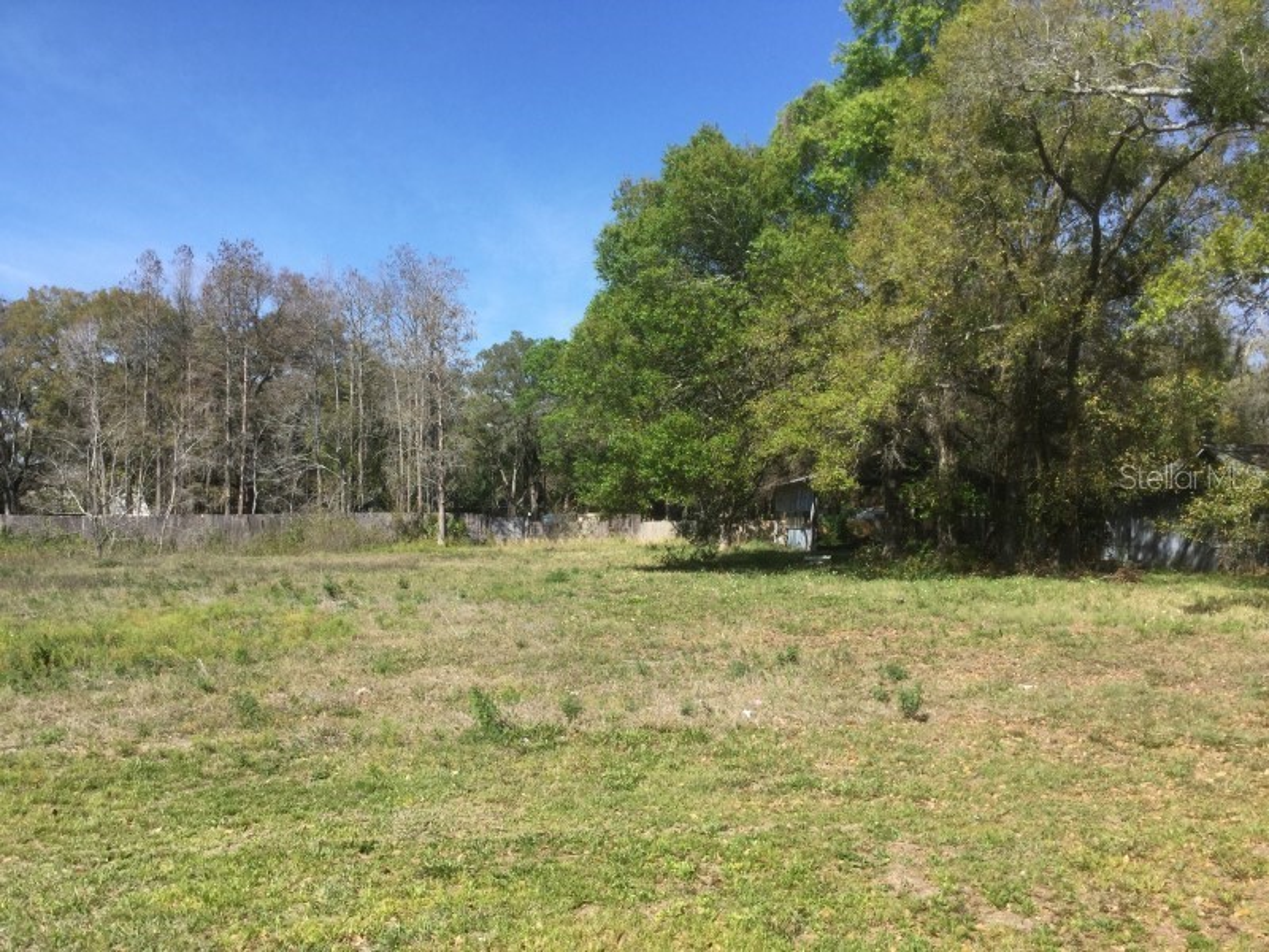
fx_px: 1136
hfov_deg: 58.4
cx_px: 634
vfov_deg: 45.4
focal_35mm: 31
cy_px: 476
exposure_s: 1/905
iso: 25
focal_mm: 3.3
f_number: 2.4
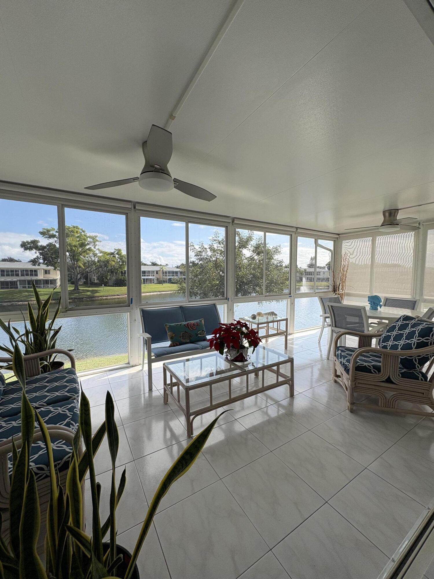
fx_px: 234
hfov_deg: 85.7
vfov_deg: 102.1
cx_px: 217
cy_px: 290
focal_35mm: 14
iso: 50
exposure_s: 1/944
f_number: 2.2
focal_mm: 2.22
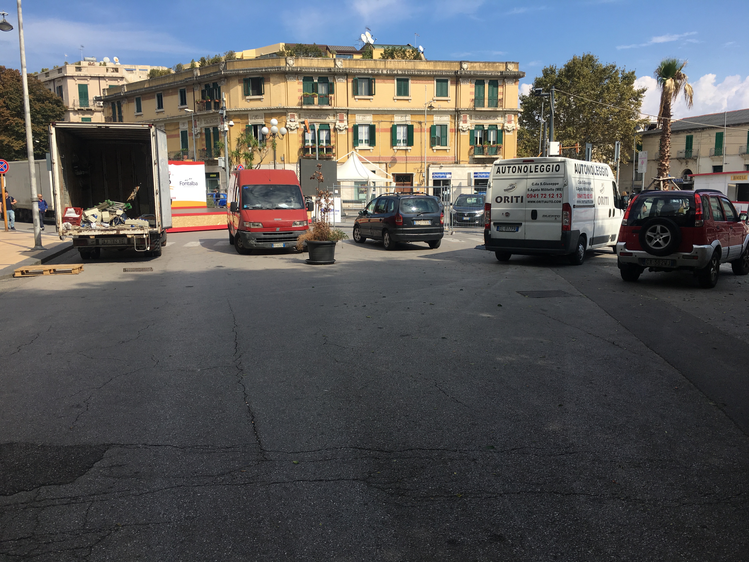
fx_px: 627
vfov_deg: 48.2
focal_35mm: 29
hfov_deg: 61.7
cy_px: 281
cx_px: 374
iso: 25
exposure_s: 1/1672
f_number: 2.2
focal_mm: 4.15
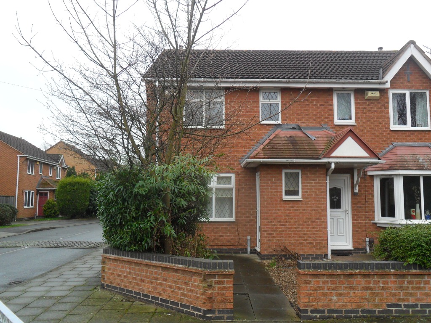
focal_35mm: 32
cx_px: 216
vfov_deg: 44.2
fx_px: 398
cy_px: 162
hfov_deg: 56.8
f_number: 3.7
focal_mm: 5.7
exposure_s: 1/180
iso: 100
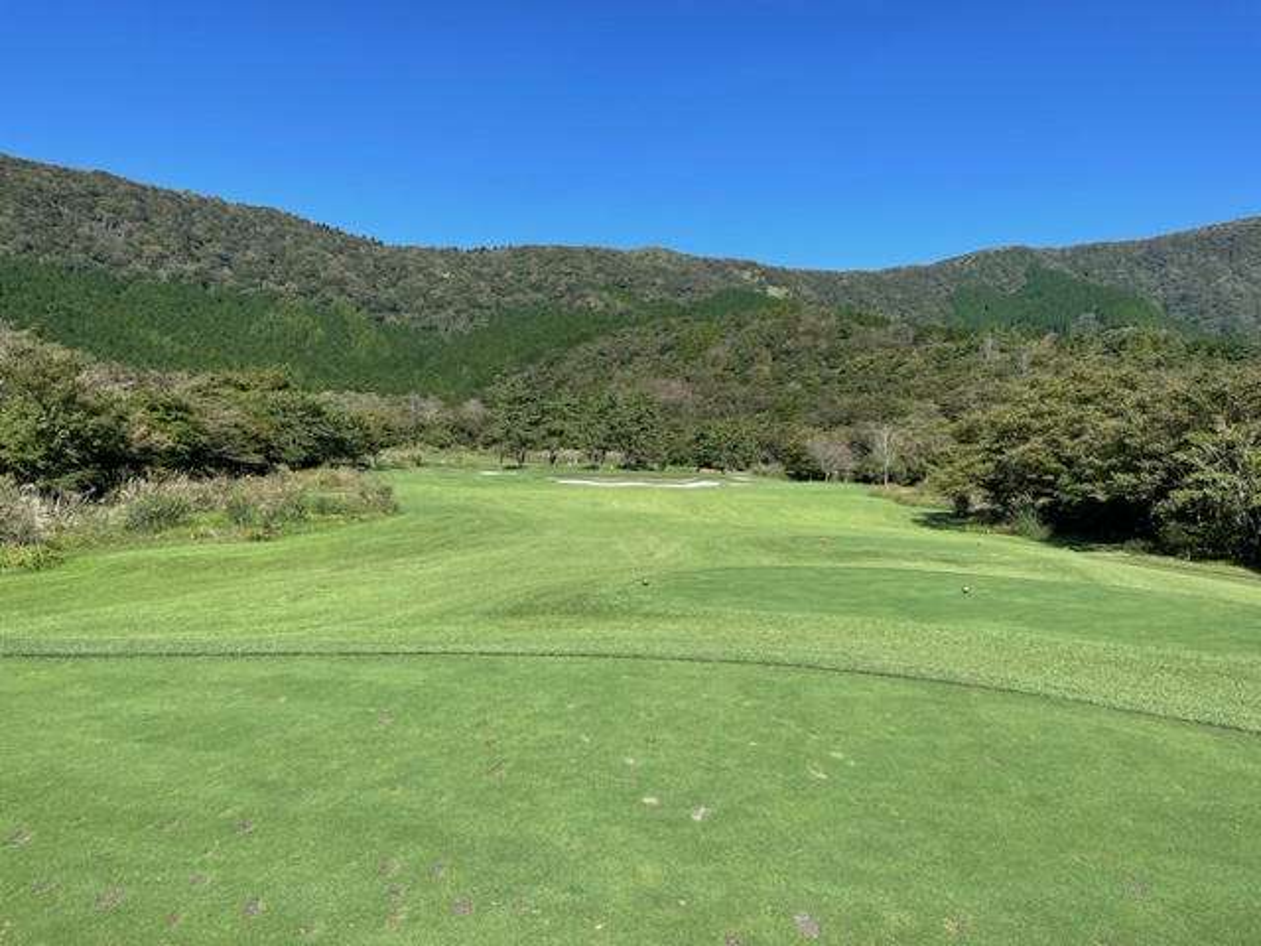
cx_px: 630
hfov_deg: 67.3
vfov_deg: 53.1
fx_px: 947
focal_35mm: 26
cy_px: 473
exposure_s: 1/2618
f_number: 1.6
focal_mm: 4.2
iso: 32
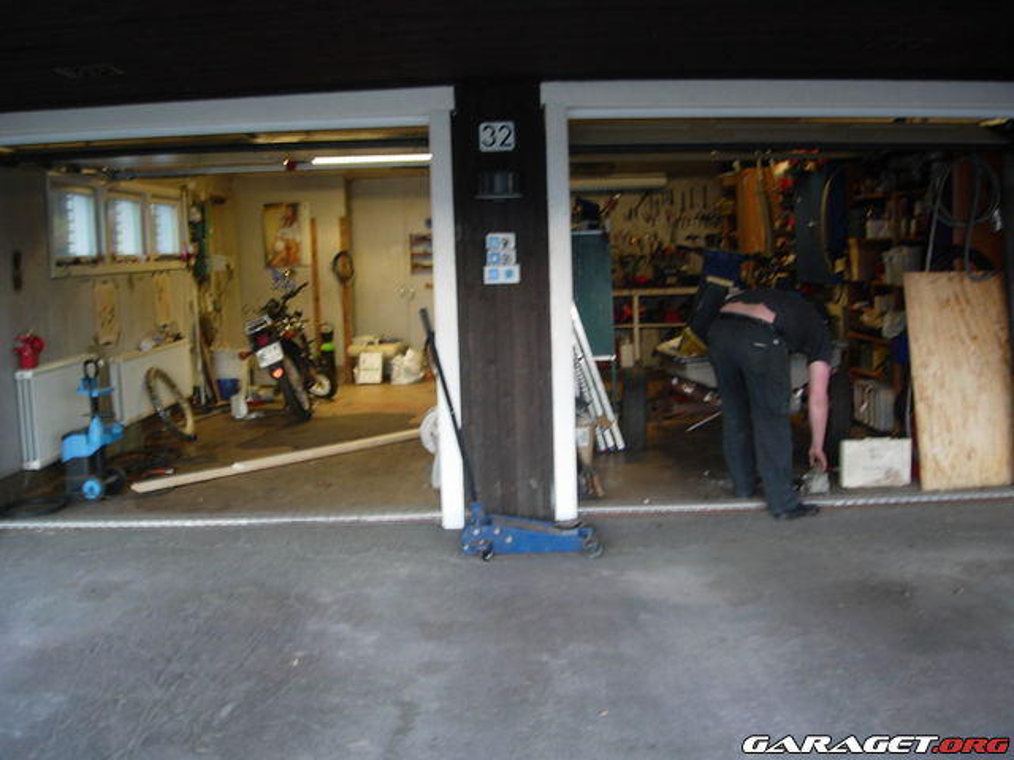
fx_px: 1113
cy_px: 380
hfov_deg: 49.0
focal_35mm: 38
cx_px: 507
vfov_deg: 37.7
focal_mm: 7.8
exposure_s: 1/17.9
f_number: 2.8
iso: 79
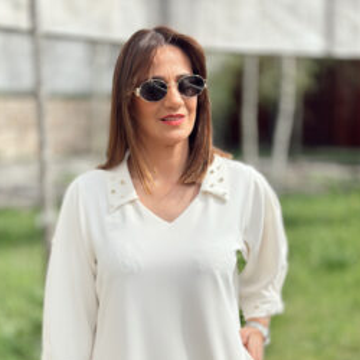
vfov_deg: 25.1
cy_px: 264
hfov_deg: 25.3
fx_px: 800
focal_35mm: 68
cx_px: 153
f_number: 1.78
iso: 100
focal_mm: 6.86
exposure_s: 1/4367
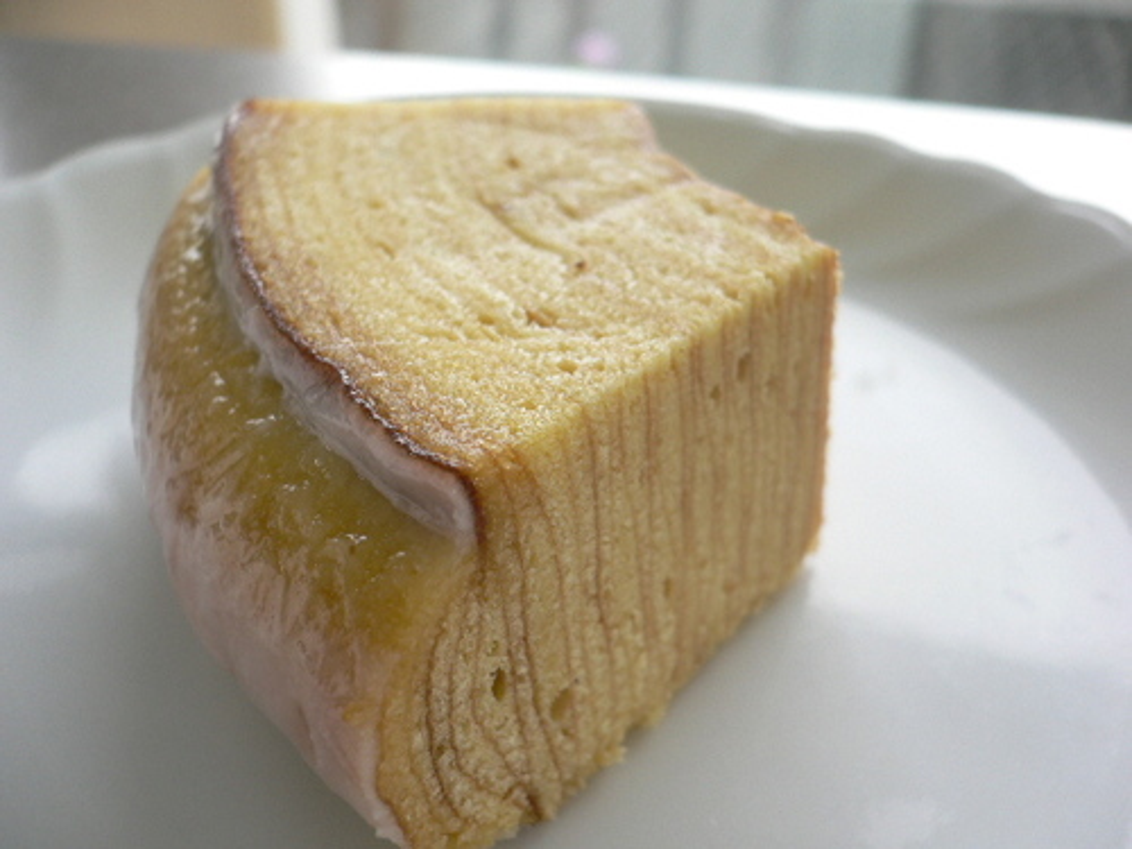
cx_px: 566
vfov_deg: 40.7
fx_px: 1145
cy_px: 424
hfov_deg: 52.6
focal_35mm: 35
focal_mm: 5.8
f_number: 2.8
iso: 80
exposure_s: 1/80
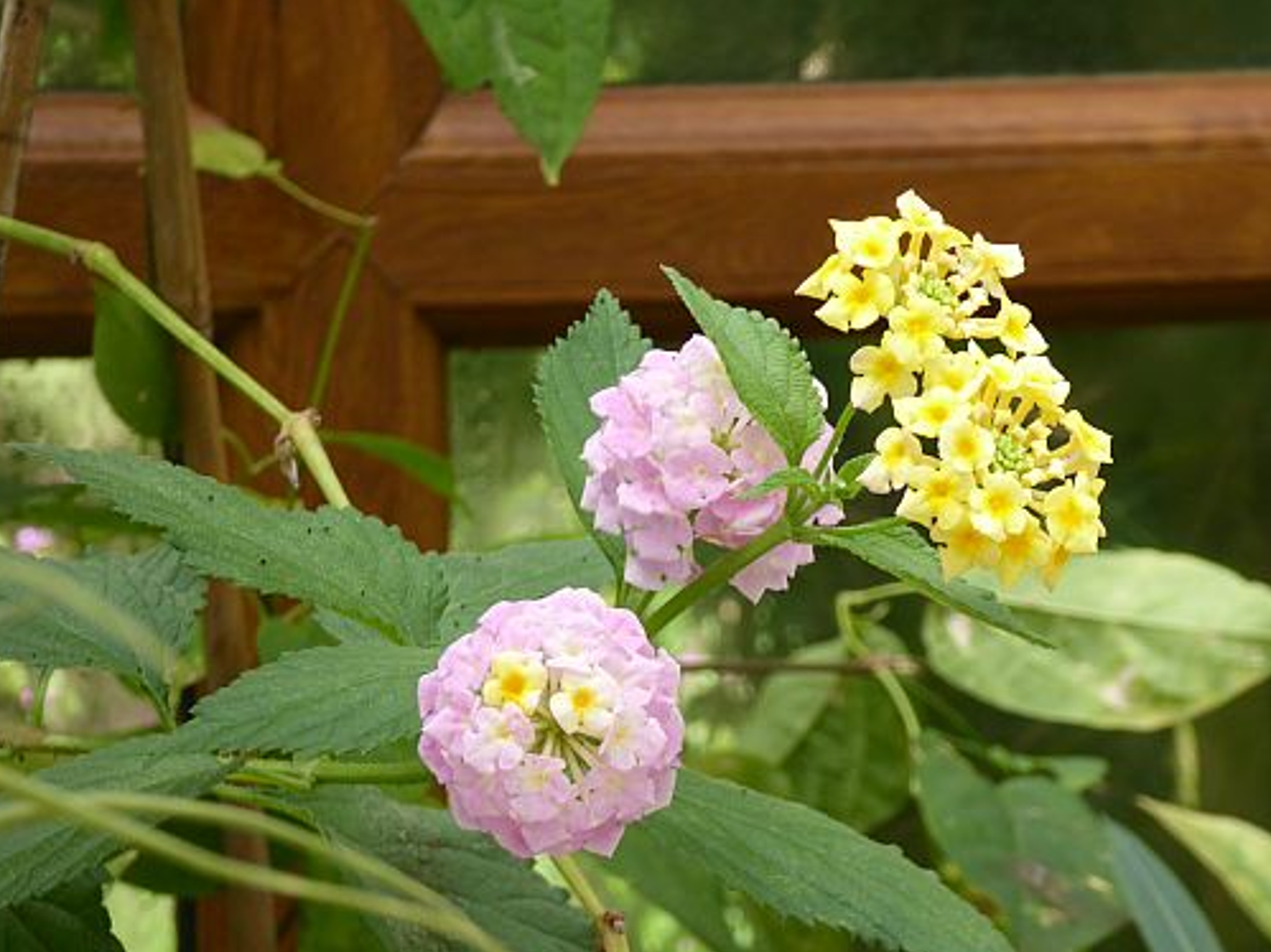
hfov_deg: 13.2
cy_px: 606
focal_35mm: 150
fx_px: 5506
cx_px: 706
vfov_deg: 9.9
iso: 100
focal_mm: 19
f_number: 5.1
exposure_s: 1/60
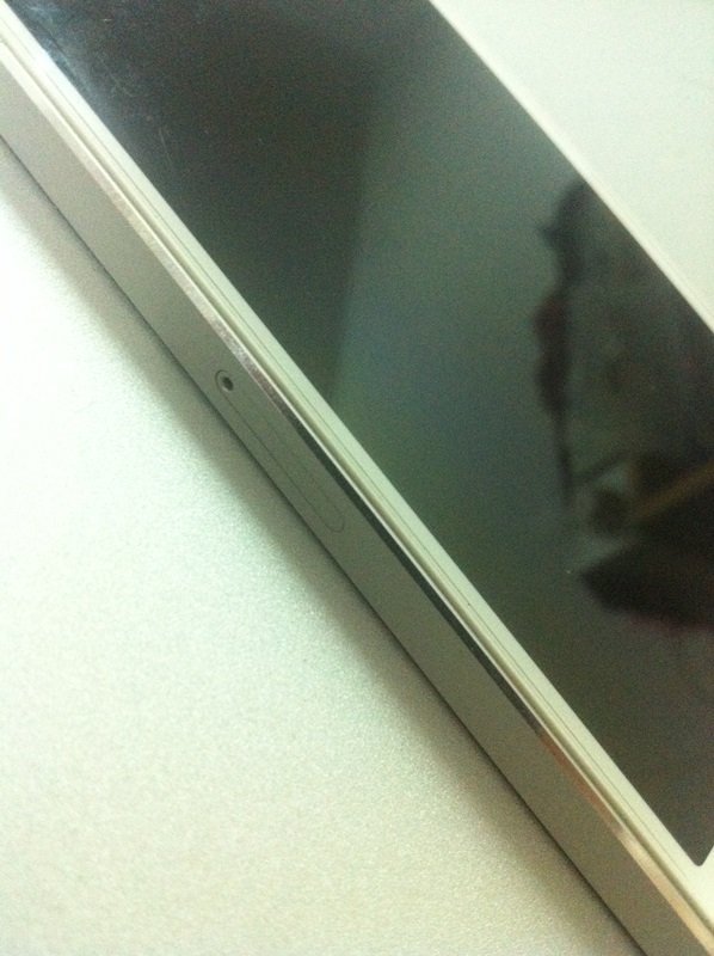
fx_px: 965
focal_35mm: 35
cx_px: 357
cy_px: 478
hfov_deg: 40.6
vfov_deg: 52.7
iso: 500
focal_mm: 3.85
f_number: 2.8
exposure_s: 1/17
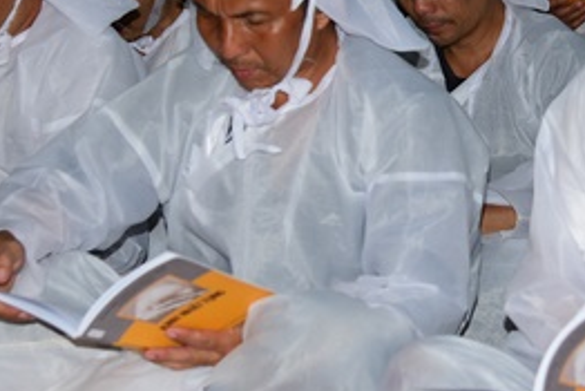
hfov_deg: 17.8
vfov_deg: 11.9
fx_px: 1853
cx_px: 471
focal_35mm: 114
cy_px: -4
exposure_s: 1/60
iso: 320
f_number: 4
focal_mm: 46
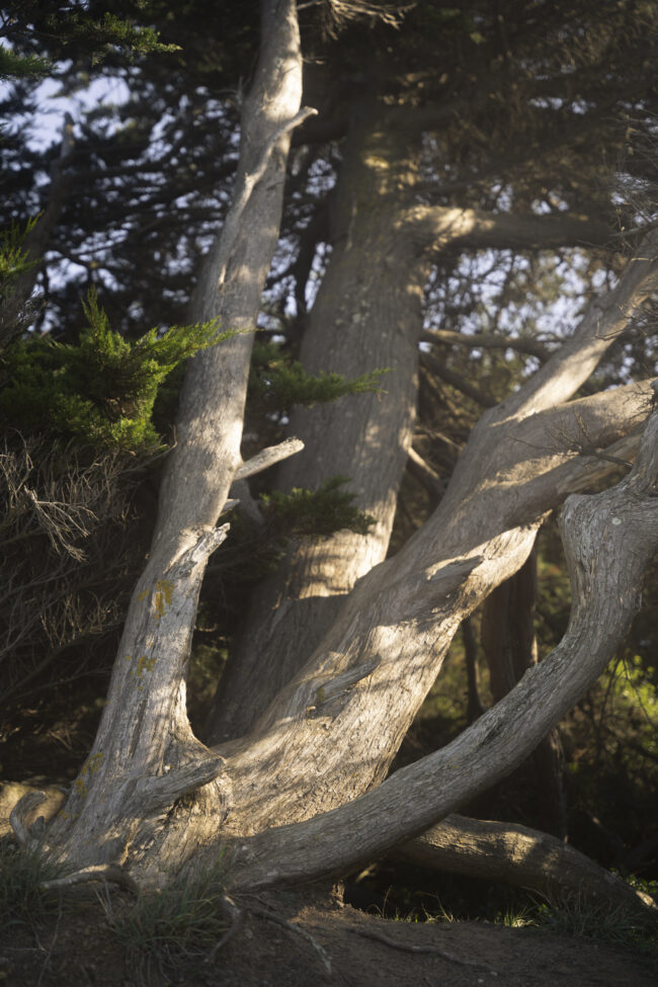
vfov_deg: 28.8
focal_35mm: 70
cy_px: 494
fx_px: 1919
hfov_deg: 19.5
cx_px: 329
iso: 100
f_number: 2.8
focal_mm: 70
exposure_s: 1/400
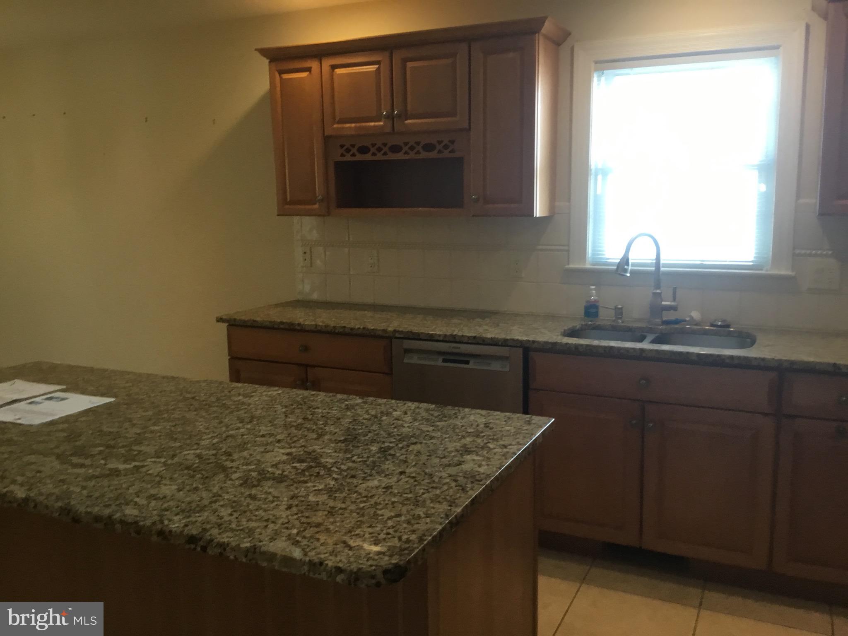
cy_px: 318
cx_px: 424
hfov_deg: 58.4
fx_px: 759
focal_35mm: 31
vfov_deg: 45.4
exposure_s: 1/30
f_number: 2.4
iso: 50
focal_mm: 3.3
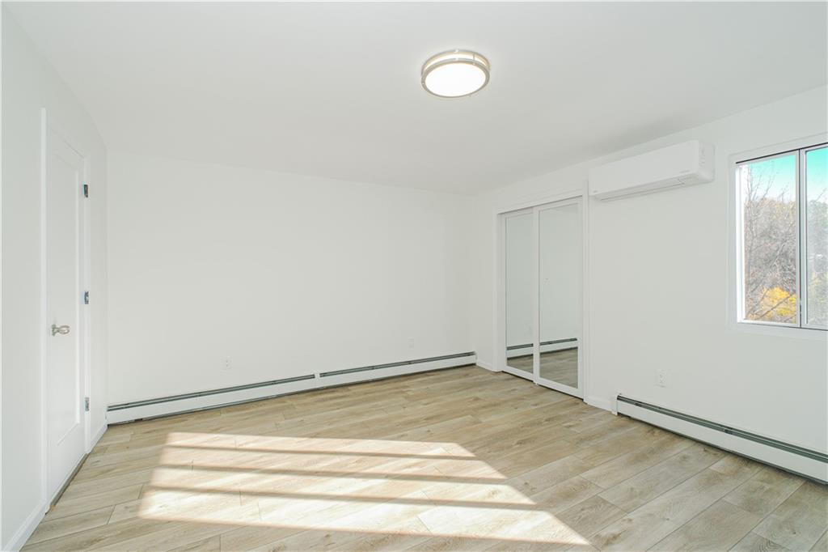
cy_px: 276
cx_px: 414
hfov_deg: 100.4
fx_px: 345
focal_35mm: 15
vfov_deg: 77.3
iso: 640
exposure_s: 1/125
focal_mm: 10
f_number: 8
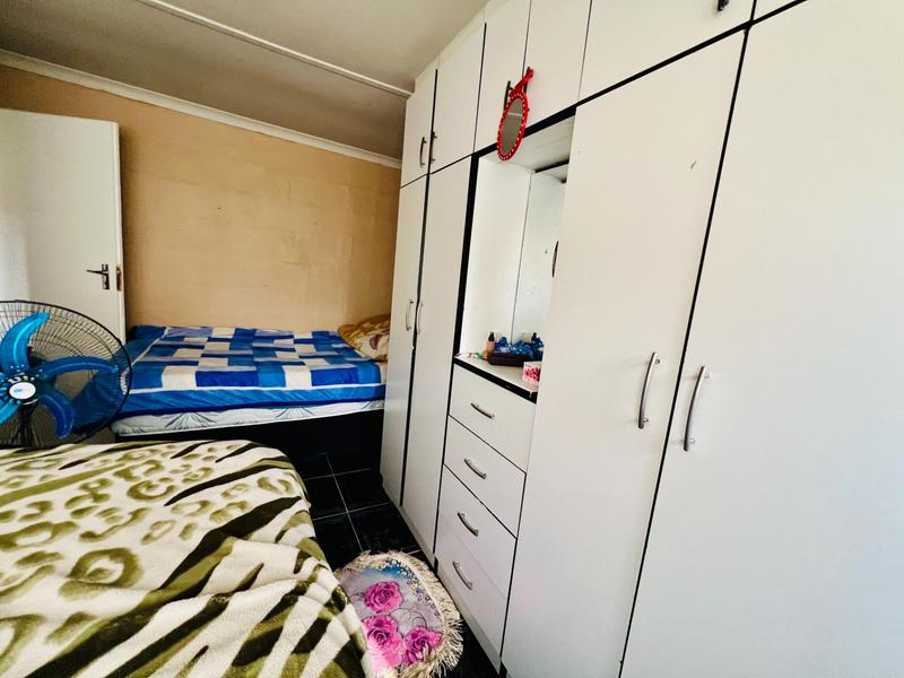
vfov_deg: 89.9
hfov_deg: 106.2
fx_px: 339
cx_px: 452
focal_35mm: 13
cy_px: 339
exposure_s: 1/69
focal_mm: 1.57
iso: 250
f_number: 1.8
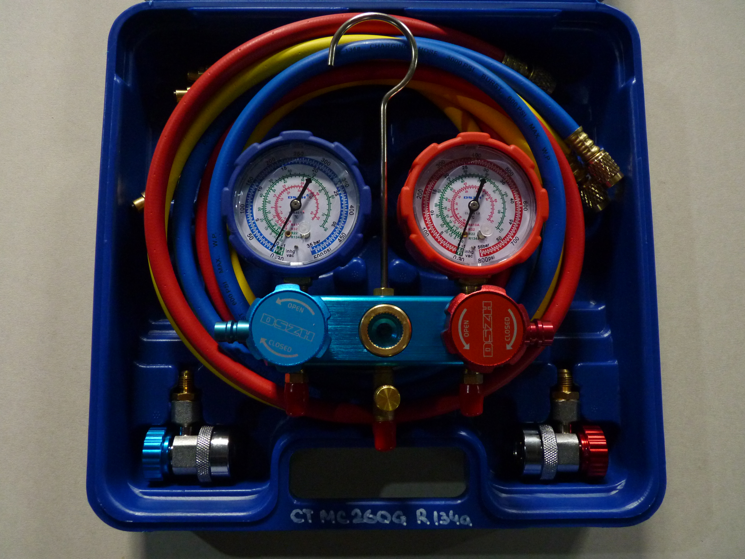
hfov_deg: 65.3
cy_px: 280
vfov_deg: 51.4
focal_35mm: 27
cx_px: 372
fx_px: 581
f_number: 2.8
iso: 400
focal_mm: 4.8
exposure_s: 1/20
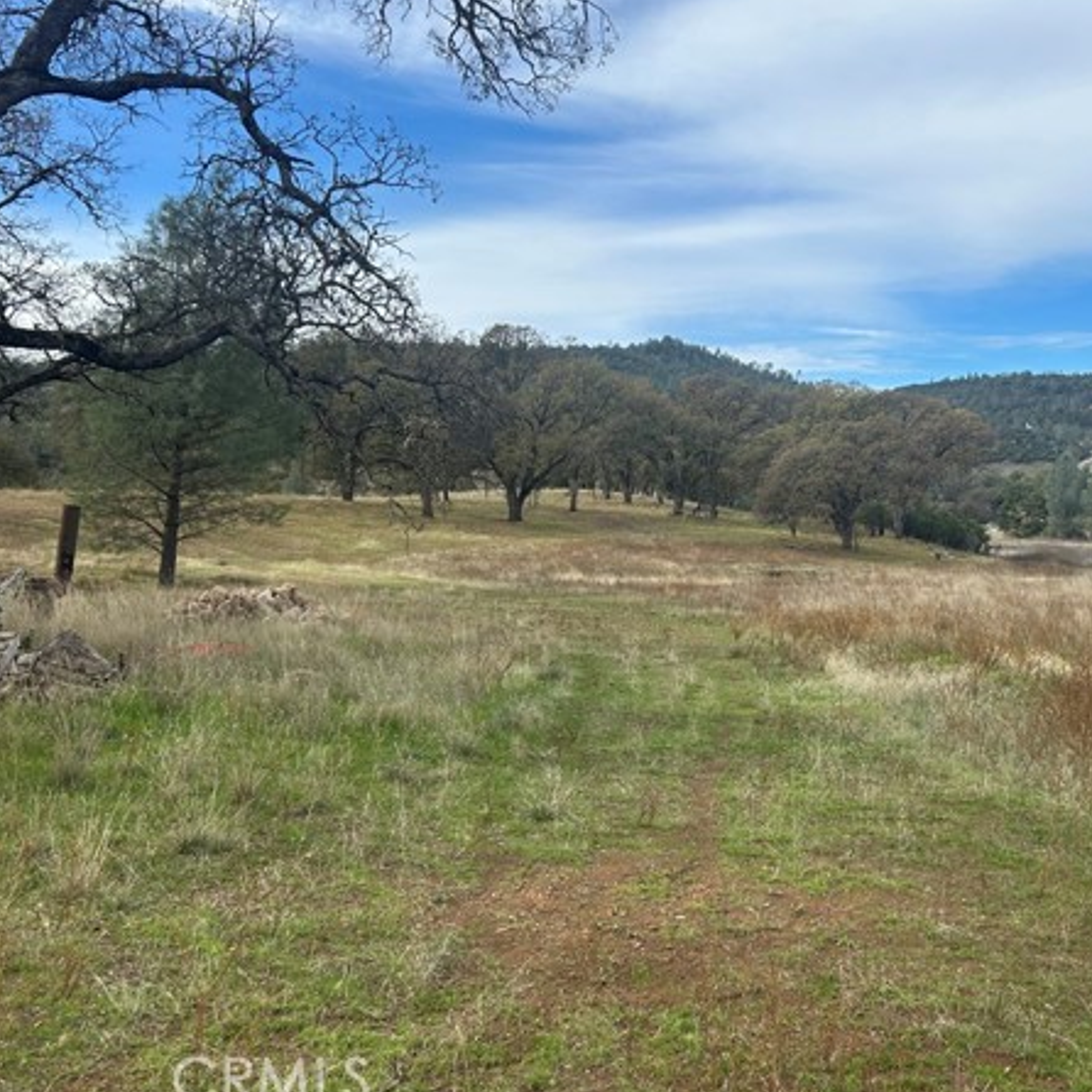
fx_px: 1178
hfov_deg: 49.5
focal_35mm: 33
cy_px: 526
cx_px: 651
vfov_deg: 49.7
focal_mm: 5.7
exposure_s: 1/3356
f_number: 1.5
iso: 50
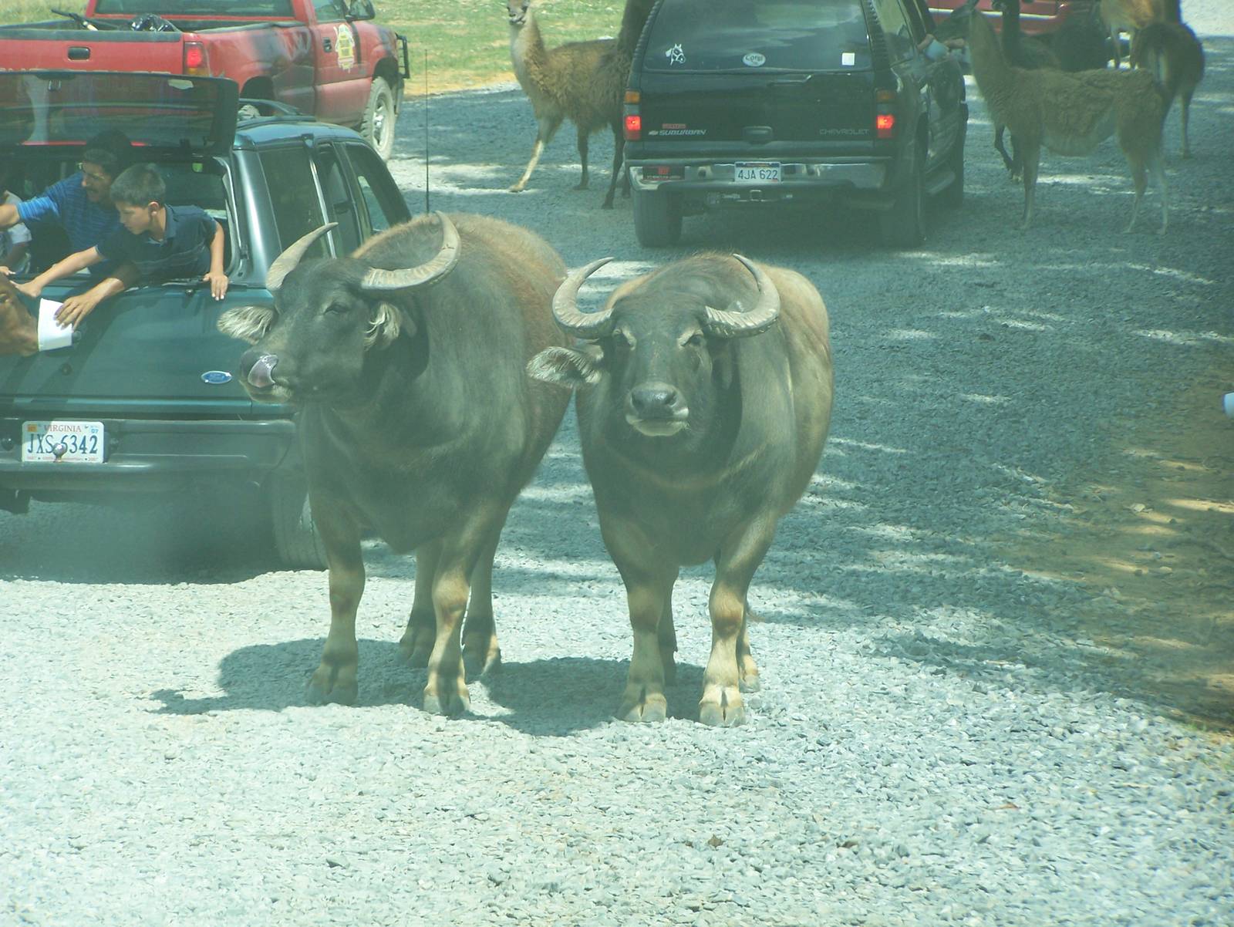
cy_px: 464
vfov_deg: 9.3
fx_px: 5671
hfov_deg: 12.4
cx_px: 617
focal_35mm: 159
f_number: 3.2
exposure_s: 1/640
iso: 80
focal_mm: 26.4
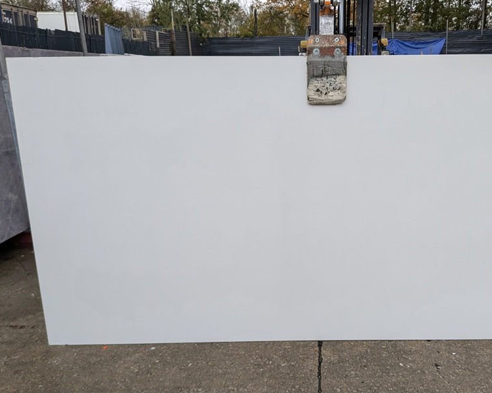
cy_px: 206
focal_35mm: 32
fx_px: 466
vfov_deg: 45.8
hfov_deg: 55.1
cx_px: 302
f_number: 1.7
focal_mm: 4.53
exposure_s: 1/154
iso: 49
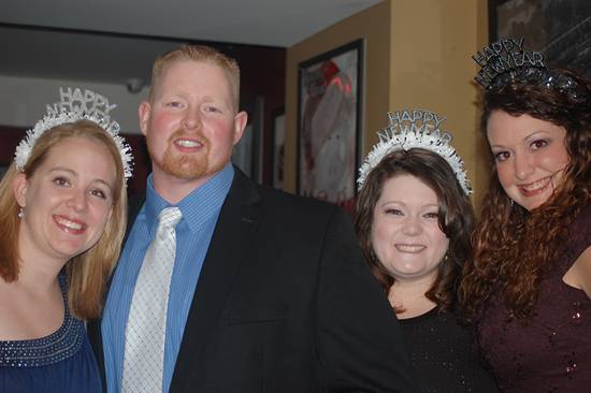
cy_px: 196
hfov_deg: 24.6
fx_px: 1354
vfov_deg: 16.5
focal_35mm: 82
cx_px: 296
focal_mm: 55
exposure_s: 1/60
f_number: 4
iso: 400
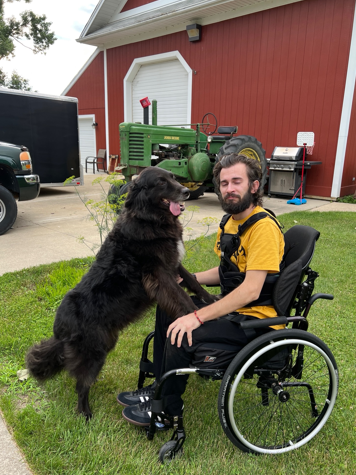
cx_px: 184
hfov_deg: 51.3
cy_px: 238
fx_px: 370
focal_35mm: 27
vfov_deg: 65.3
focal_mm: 5.7
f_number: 1.5
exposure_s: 1/306
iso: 50
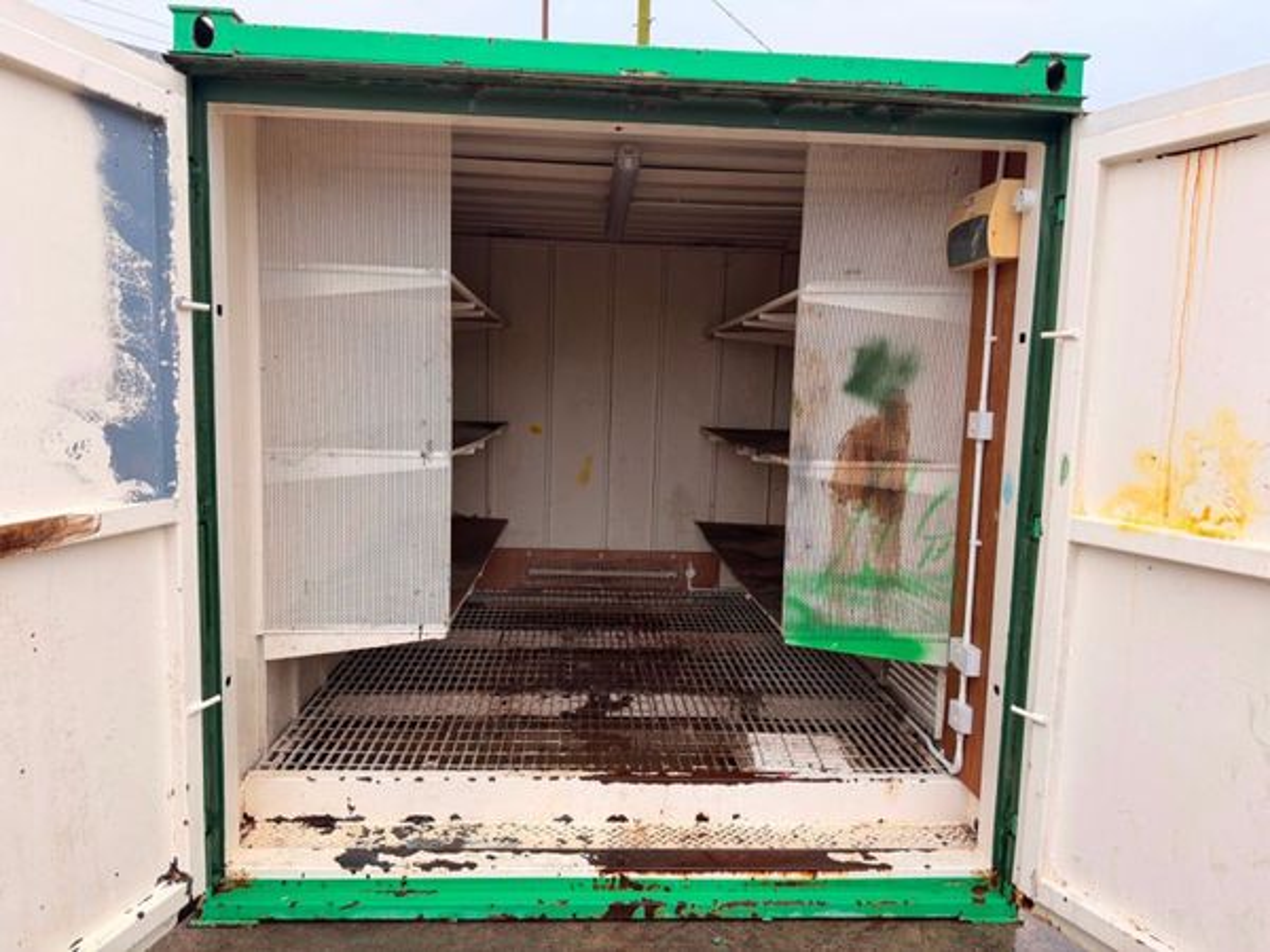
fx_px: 881
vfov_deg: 56.8
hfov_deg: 71.6
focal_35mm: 24
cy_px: 476
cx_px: 635
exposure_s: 1/121
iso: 100
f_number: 1.78
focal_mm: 6.76
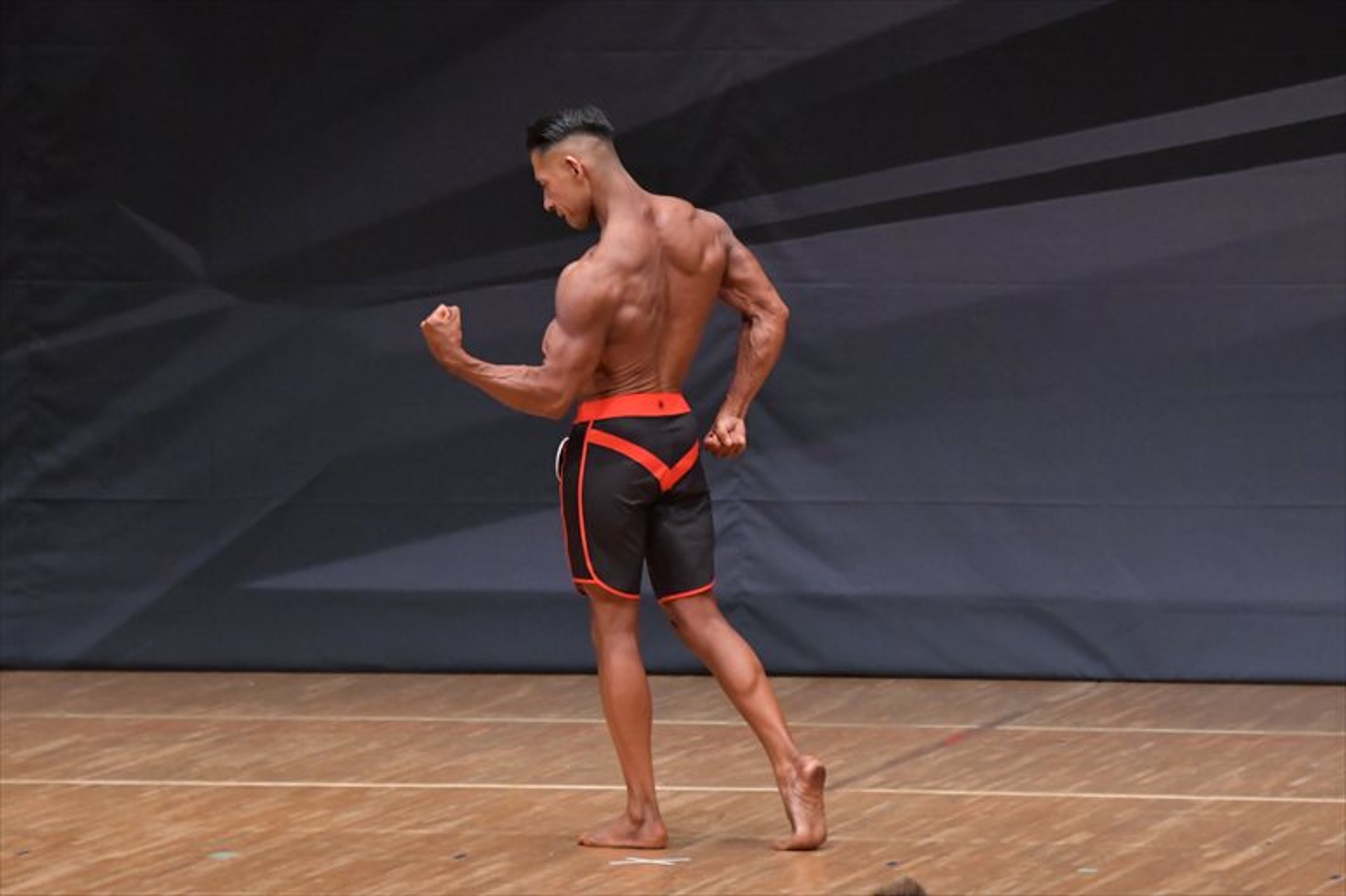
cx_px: 673
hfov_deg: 7.2
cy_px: 448
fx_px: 10651
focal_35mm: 285
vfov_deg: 4.8
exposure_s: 1/400
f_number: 5.6
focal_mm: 190
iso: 6400
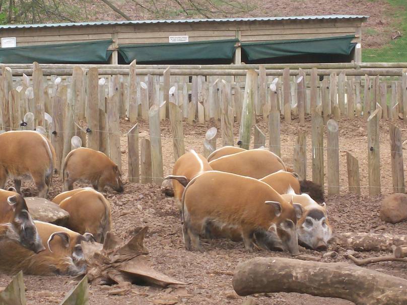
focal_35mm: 208
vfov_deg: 7.1
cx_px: 97
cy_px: 28
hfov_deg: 9.5
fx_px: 2446
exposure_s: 1/135
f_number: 4.9
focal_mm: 17.4
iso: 80
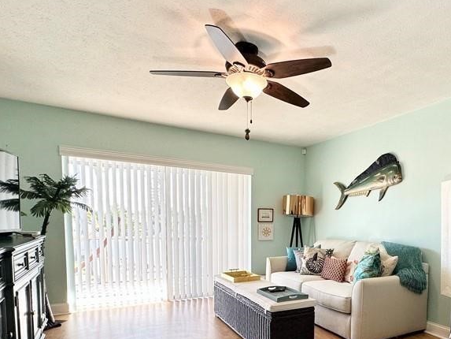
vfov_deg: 52.8
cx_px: 313
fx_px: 326
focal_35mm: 25
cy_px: 248
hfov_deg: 66.8
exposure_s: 1/120
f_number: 2.2
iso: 64
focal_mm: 2.22
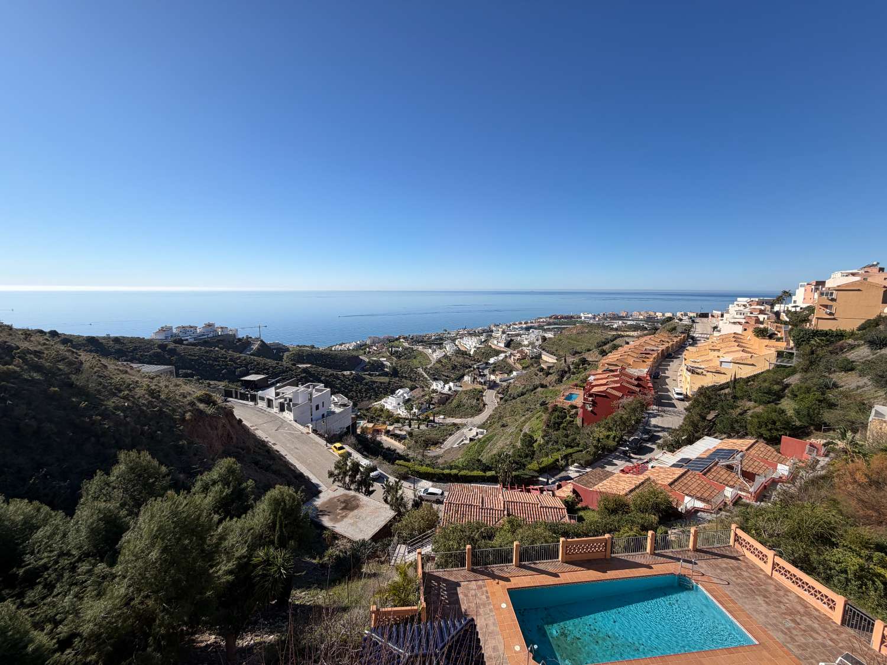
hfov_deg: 102.1
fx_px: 359
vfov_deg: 85.7
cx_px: 444
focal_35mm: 14
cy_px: 332
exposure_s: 1/1050
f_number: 2.2
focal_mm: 2.22
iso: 20
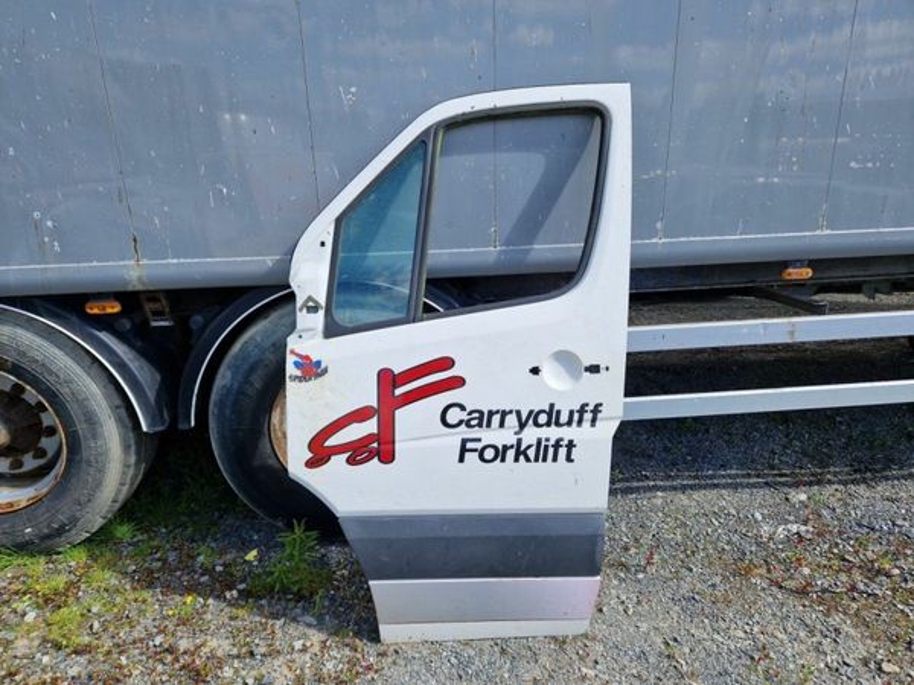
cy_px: 342
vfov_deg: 58.9
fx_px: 607
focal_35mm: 23
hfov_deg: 73.9
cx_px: 457
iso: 50
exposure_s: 1/802
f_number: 1.8
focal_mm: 5.4
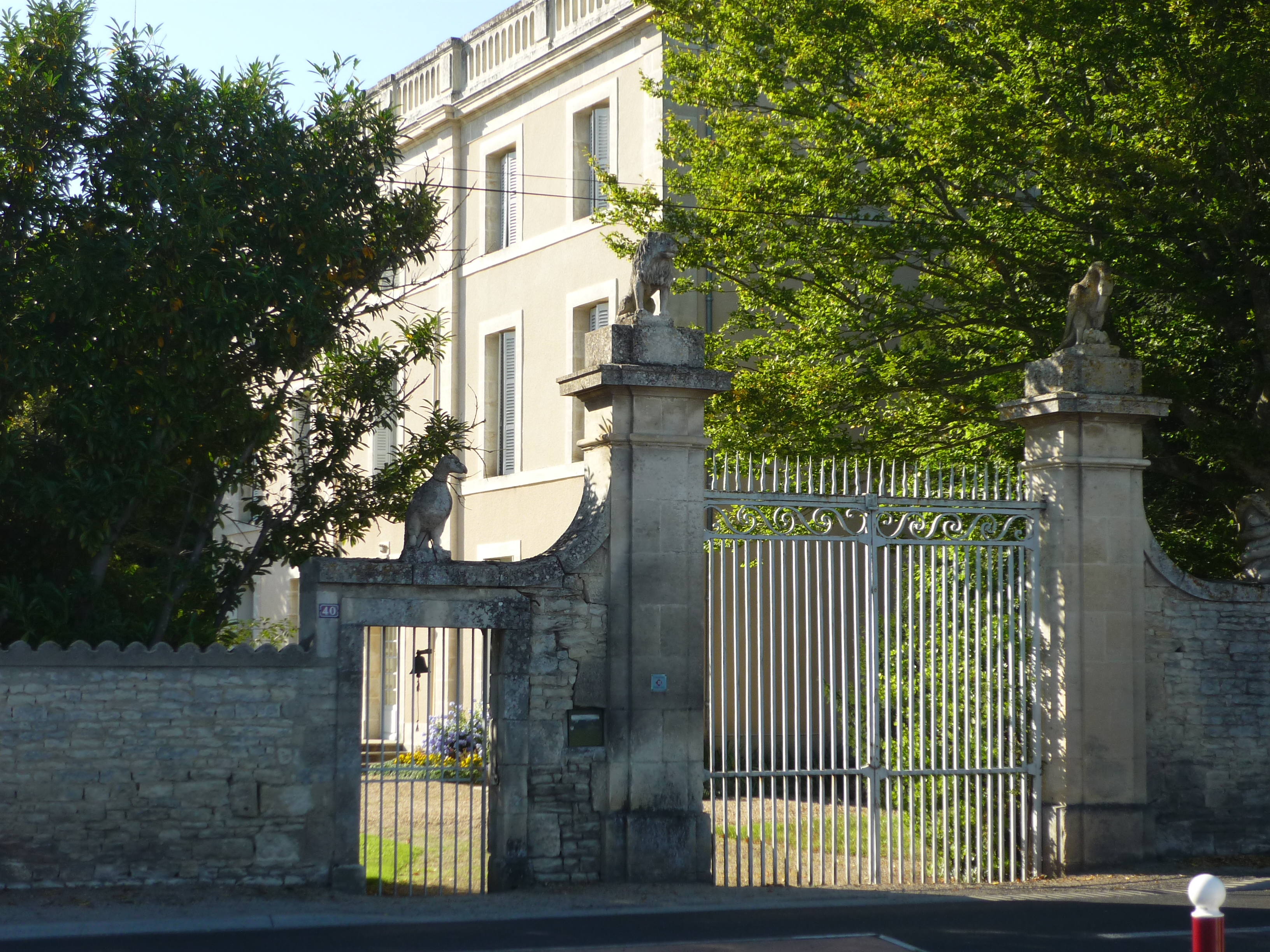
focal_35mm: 55
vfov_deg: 26.6
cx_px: 635
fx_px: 2018
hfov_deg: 34.9
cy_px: 476
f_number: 3.4
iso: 100
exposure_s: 1/400
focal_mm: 9.1
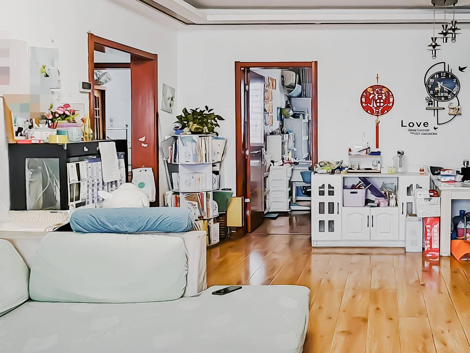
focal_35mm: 36
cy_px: 144
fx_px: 489
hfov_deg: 48.8
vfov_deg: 39.5
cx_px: 367
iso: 125
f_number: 2
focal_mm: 1.82
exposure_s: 1/50
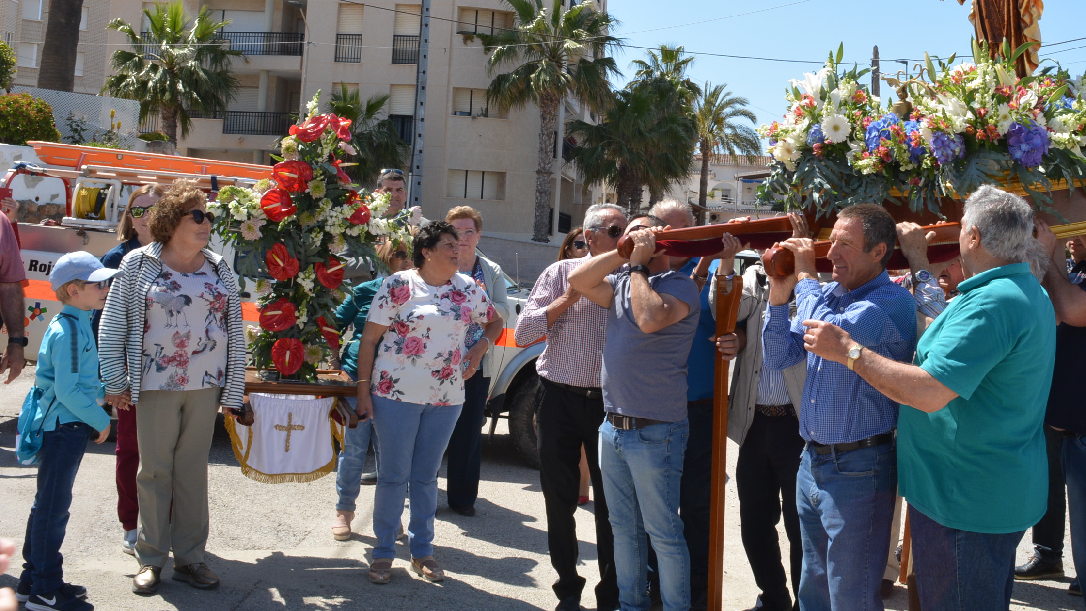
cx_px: 690
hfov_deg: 47.8
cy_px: 169
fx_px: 1209
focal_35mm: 42
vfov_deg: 28.0
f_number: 16
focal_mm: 20
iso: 400
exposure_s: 1/200
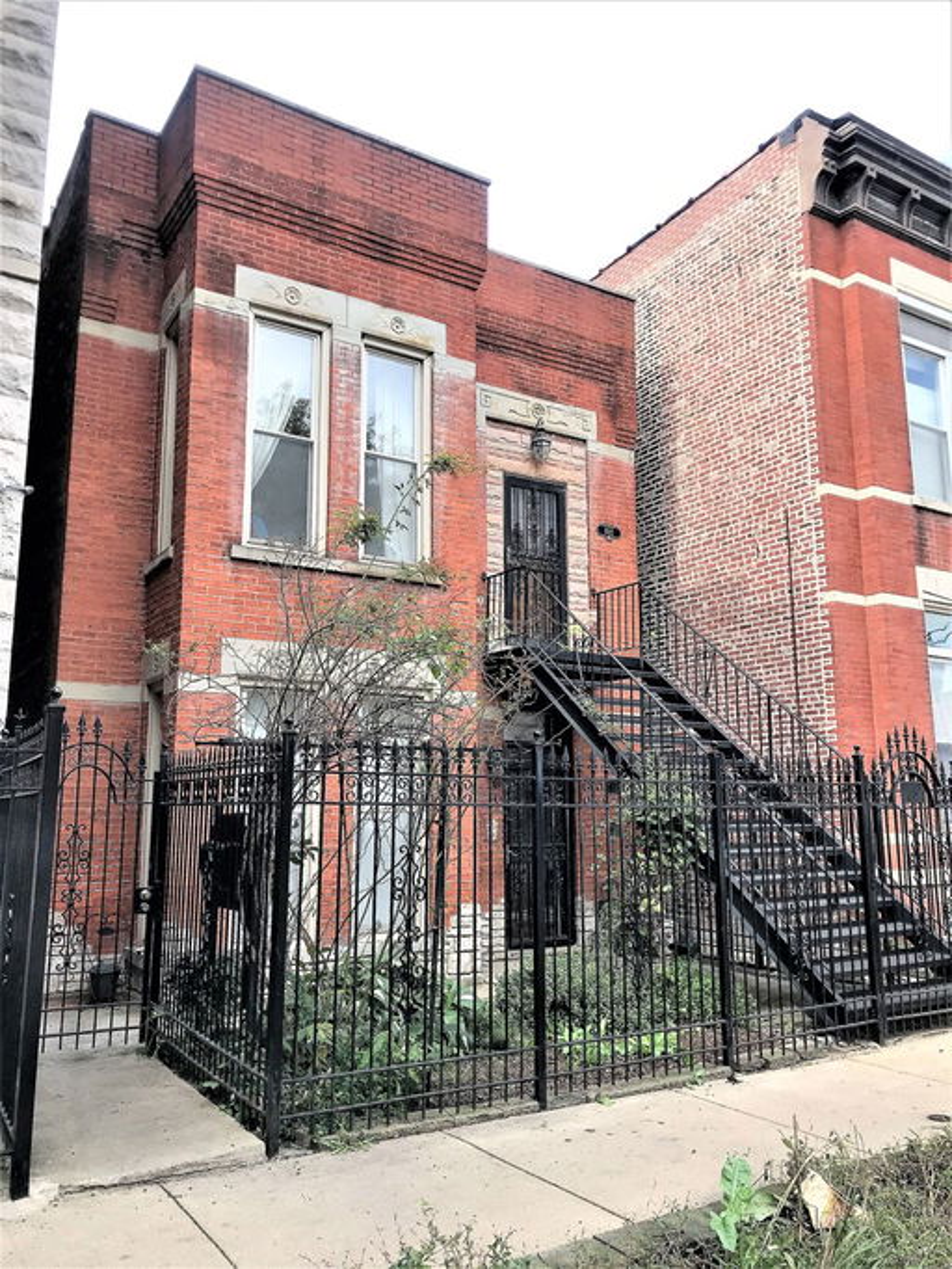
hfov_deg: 49.8
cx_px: 476
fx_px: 1026
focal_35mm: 28
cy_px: 634
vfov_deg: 63.4
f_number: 1.8
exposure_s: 1/584
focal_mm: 3.99
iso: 20
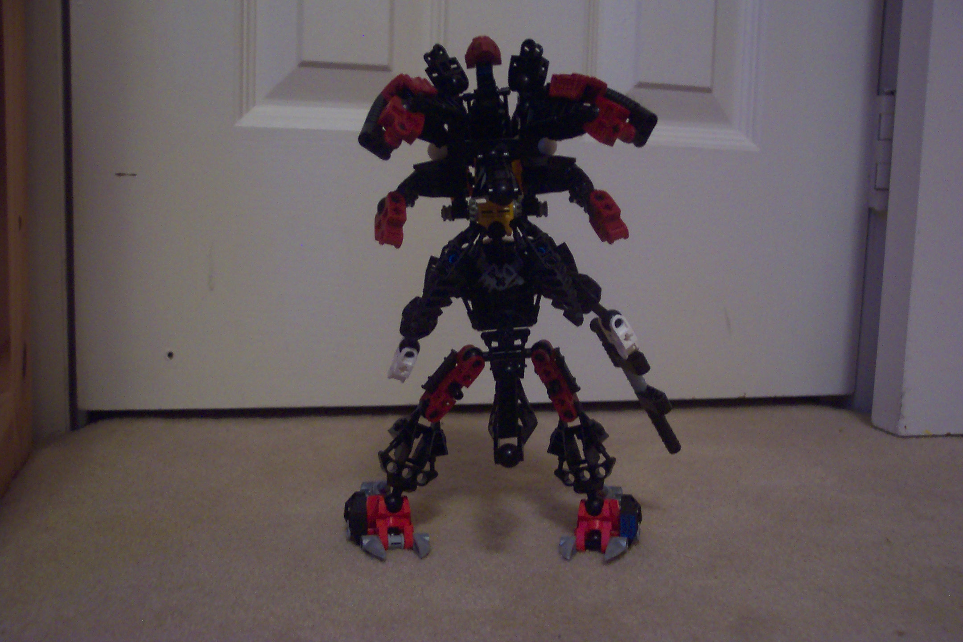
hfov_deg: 50.7
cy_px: 321
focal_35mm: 38
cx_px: 482
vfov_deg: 35.1
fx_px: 1016
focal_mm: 8
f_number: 2.8
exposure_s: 1/8
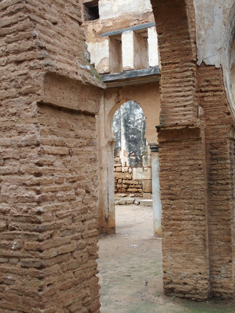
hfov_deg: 31.5
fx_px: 416
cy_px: 156
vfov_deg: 41.2
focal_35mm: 46
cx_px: 118
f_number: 2.8
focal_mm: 9.8
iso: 100
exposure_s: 1/160
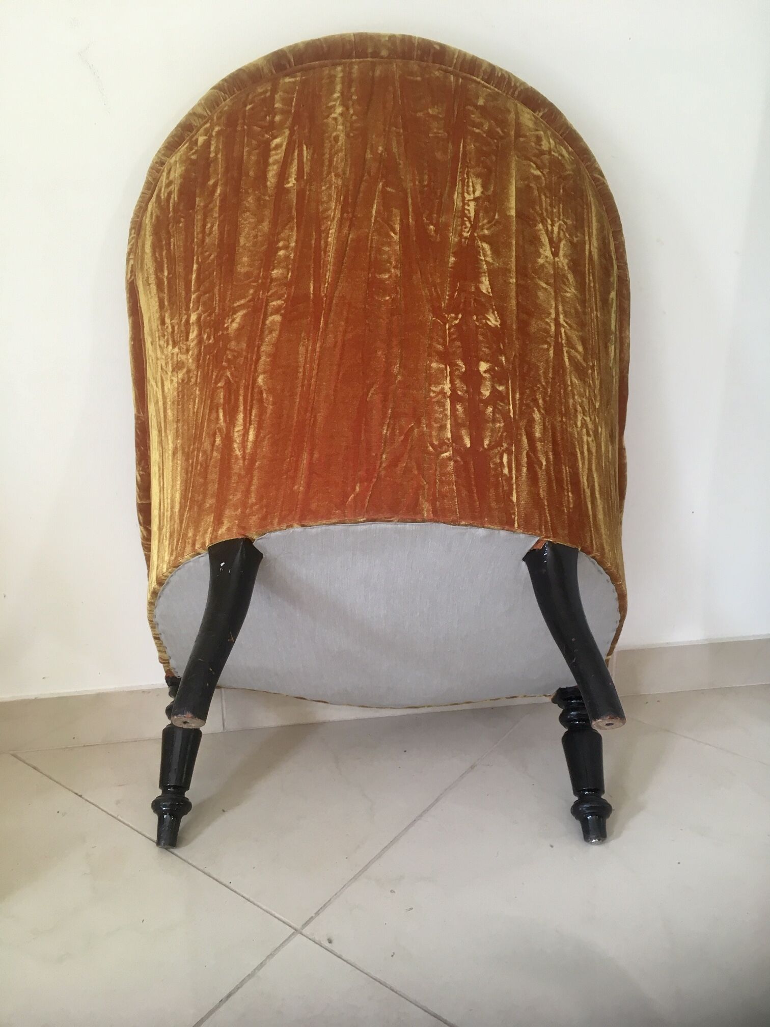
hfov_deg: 48.2
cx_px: 385
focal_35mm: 29
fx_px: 860
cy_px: 514
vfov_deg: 61.7
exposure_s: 1/33
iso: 64
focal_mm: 4.15
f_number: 2.2
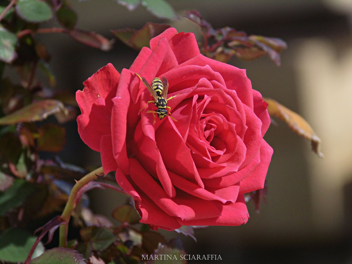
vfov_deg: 3.5
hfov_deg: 4.7
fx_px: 4271
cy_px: 132
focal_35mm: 420
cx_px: 176
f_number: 17
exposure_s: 1/60
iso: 100
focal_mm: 77.4
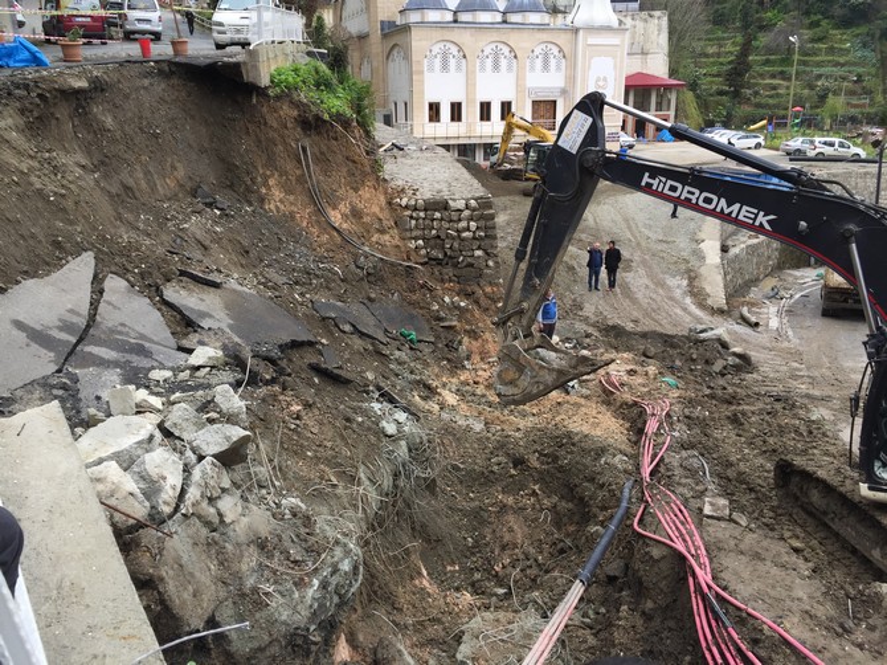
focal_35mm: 29
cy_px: 332
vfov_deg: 48.2
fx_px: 743
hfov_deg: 61.7
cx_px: 444
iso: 32
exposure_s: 1/590
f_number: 2.2
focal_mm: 4.15
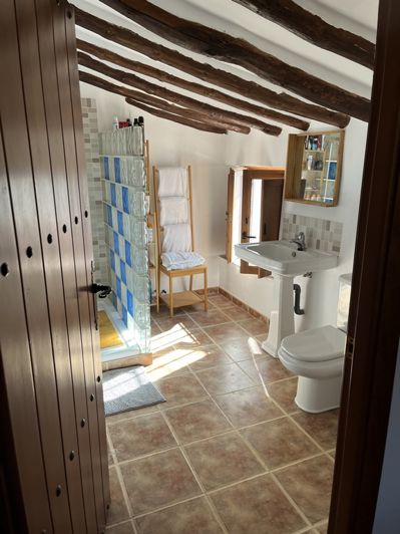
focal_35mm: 26
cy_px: 267
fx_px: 401
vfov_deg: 67.3
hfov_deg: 53.1
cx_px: 200
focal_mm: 5.1
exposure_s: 1/100
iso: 50
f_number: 1.6
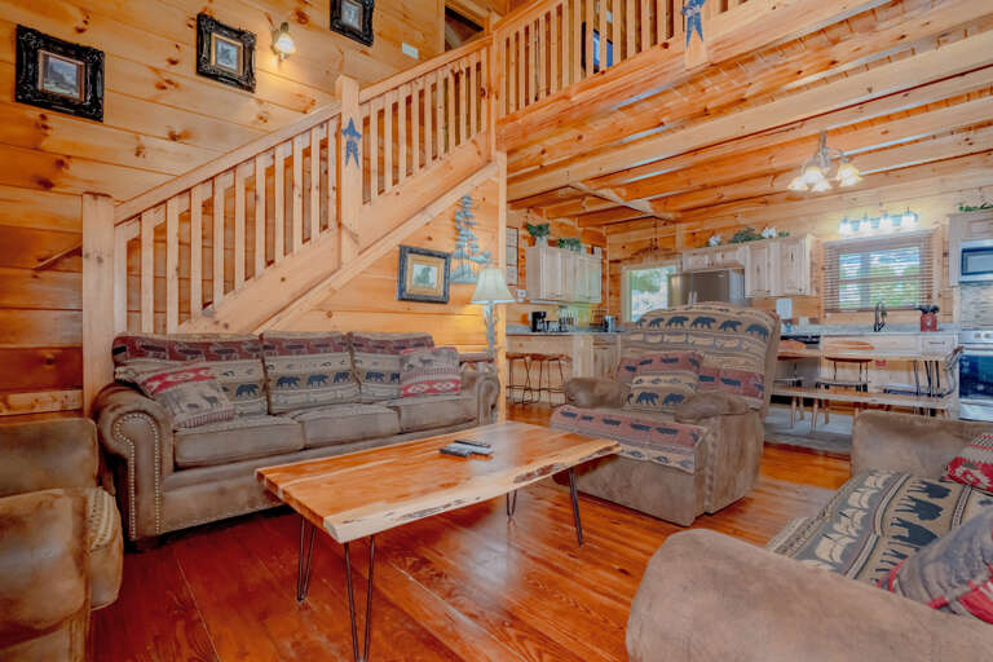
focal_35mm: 16
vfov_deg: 73.7
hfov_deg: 96.7
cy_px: 331
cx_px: 496
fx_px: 441
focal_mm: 16
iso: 2500
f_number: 8
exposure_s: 1/50
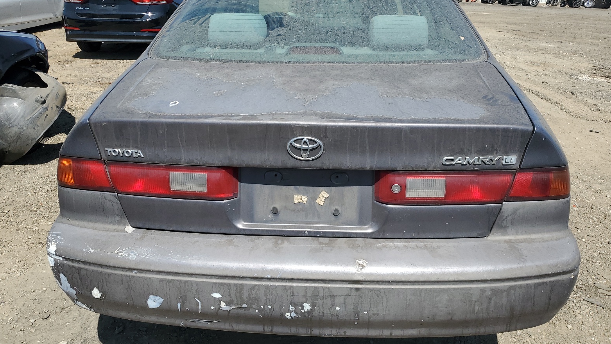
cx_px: 310
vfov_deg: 40.1
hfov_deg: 66.1
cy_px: 146
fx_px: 470
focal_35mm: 29
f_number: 1.5
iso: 50
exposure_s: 1/3333
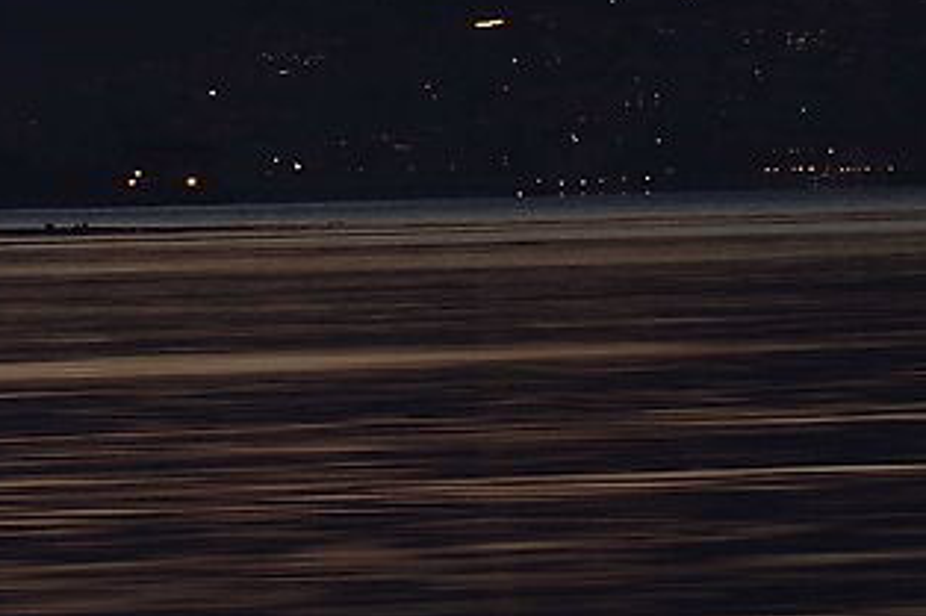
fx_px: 15322
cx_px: -1233
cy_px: 1185
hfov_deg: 3.4
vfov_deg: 2.3
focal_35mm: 596
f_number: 10
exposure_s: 1/2
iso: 100
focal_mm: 52
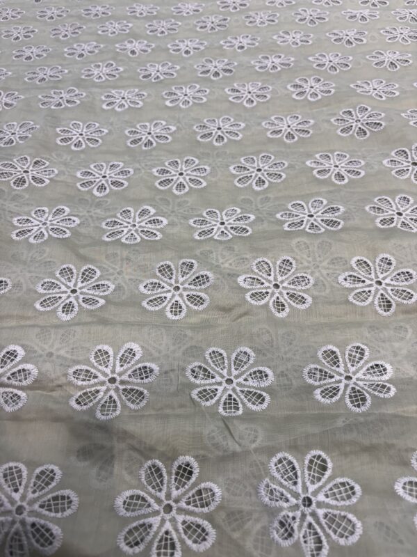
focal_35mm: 26
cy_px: 278
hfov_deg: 53.1
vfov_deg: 67.3
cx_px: 208
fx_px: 418
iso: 32
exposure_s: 1/100
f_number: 1.6
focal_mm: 5.96
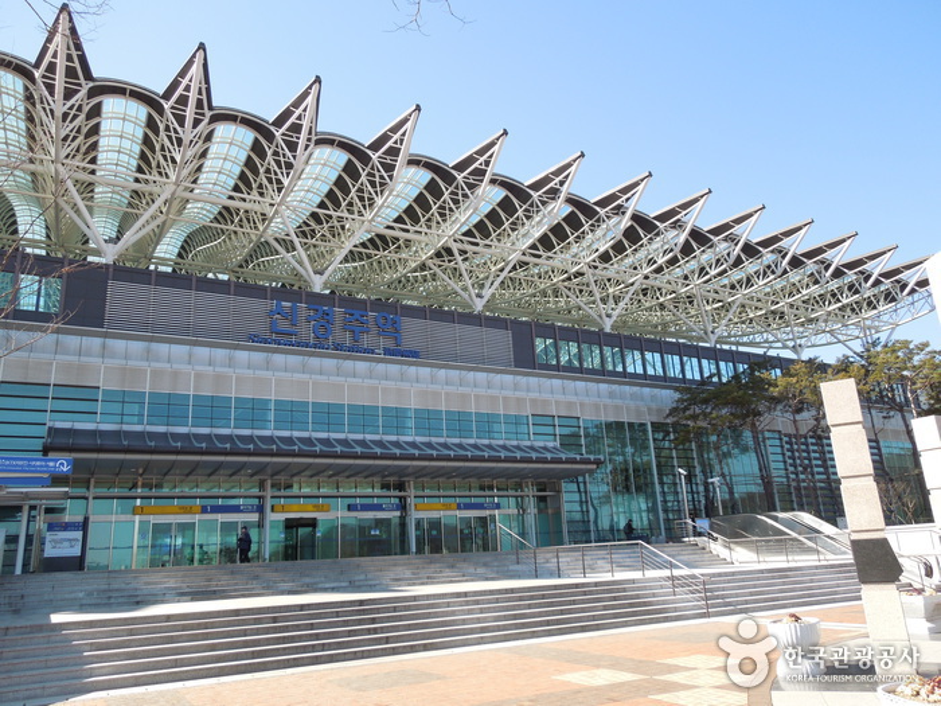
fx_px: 680
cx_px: 470
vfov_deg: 54.9
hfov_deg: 69.4
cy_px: 353
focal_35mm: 25
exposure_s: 1/400
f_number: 3.3
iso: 100
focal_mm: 4.5
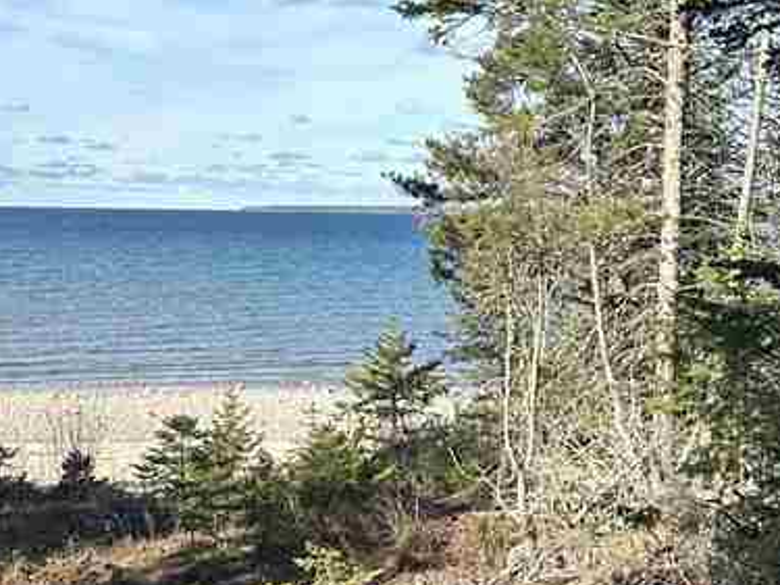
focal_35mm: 82
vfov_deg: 18.0
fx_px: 1847
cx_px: 312
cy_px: 248
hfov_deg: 23.8
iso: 80
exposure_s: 1/3155
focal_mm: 6.86
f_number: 1.78
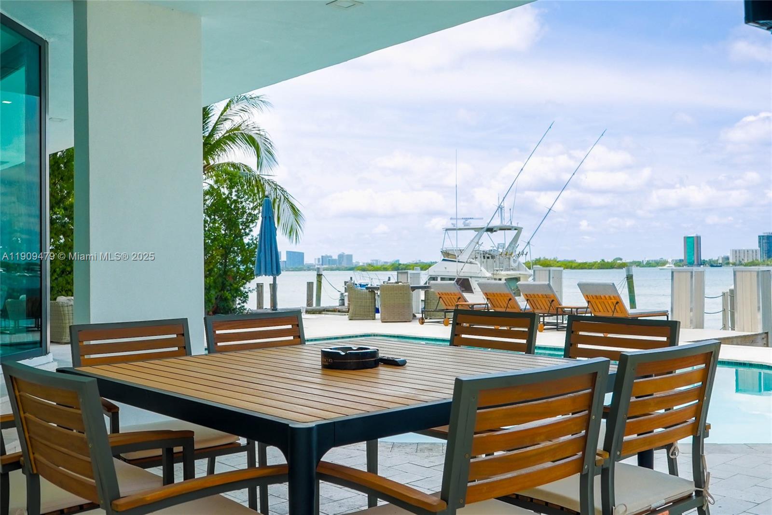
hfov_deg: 53.1
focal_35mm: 36
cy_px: 258
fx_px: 772
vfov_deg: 36.9
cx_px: 386
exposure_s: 1/400
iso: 640
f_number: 5.6
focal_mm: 24
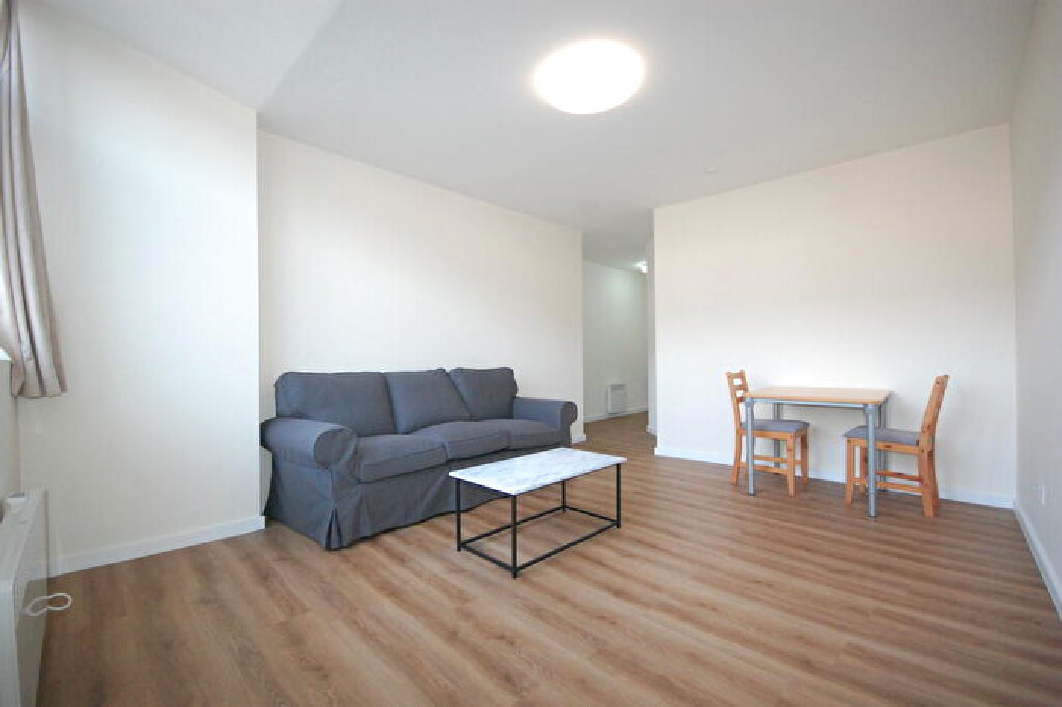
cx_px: 531
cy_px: 354
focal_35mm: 15
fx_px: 442
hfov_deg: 100.4
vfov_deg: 77.3
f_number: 5
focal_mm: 10
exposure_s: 1/80
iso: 1600
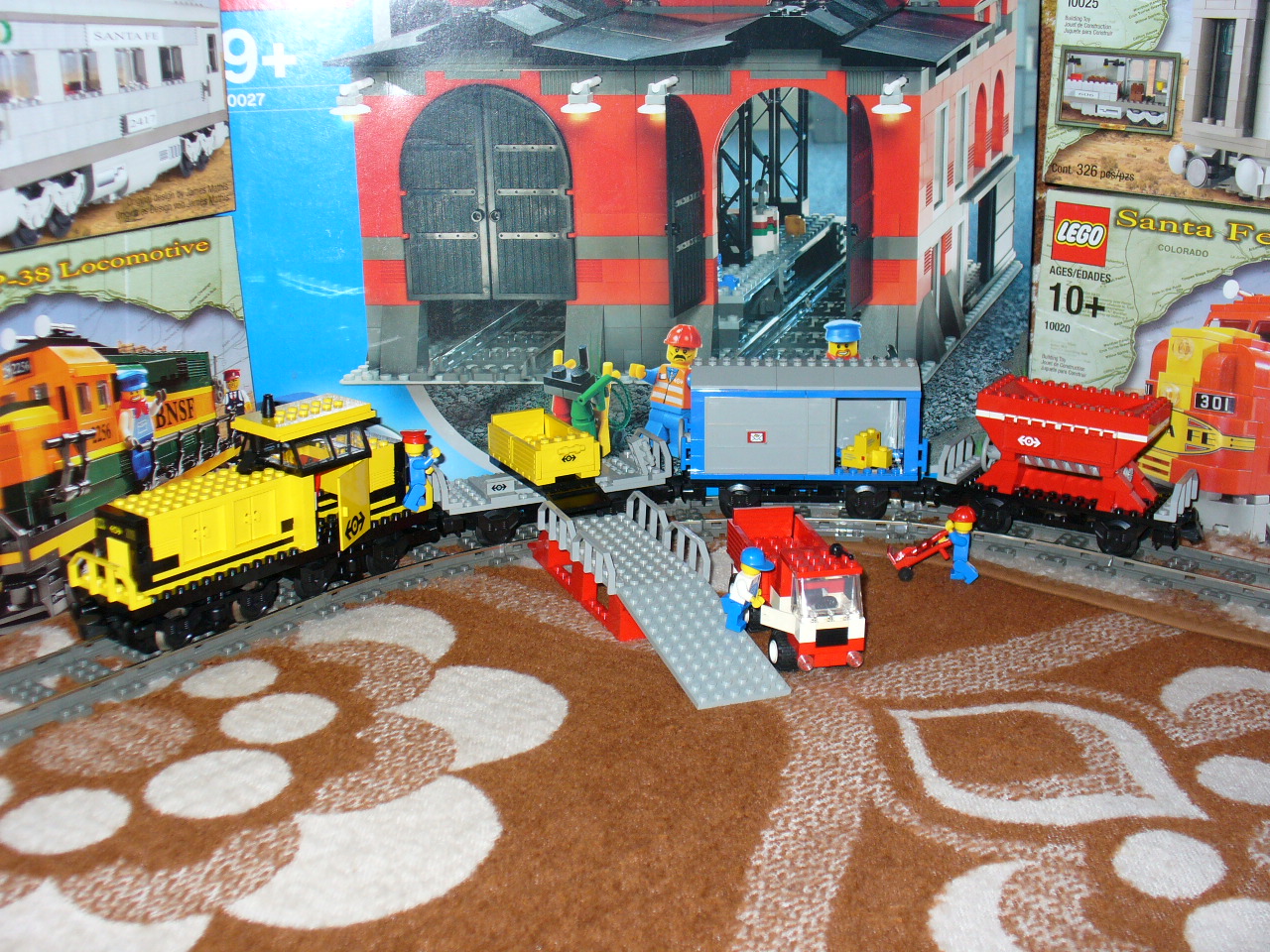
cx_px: 635
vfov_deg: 30.3
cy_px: 476
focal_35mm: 48
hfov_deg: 39.7
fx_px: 1761
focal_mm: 7.9
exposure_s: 1/60
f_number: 3
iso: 100
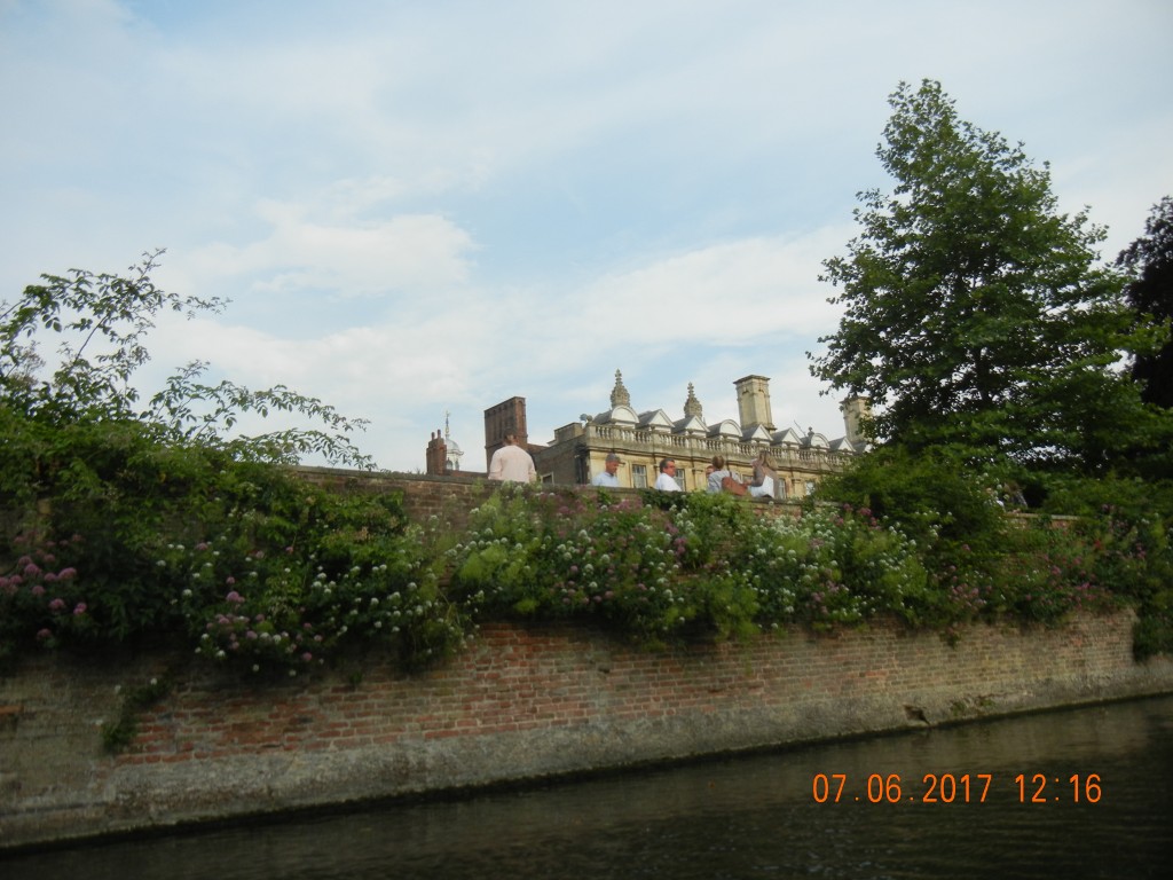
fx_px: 1017
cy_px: 440
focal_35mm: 30
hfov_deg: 60.0
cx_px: 586
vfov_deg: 46.8
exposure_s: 1/910
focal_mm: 5.4
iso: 160
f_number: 3.5
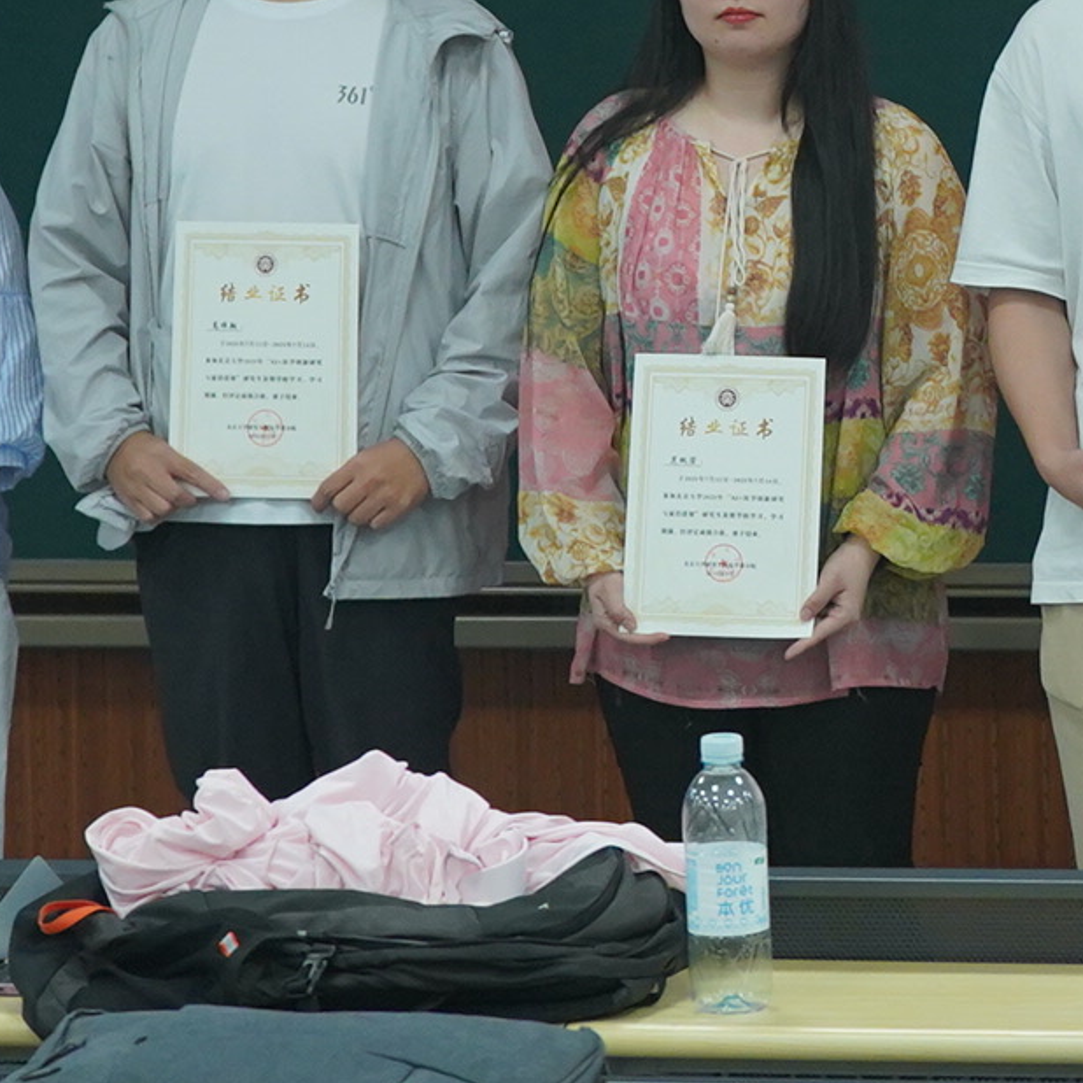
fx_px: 7610
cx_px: 1460
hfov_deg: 8.0
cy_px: -74
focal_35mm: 215
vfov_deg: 8.1
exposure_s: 1/160
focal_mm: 52
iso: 2000
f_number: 5
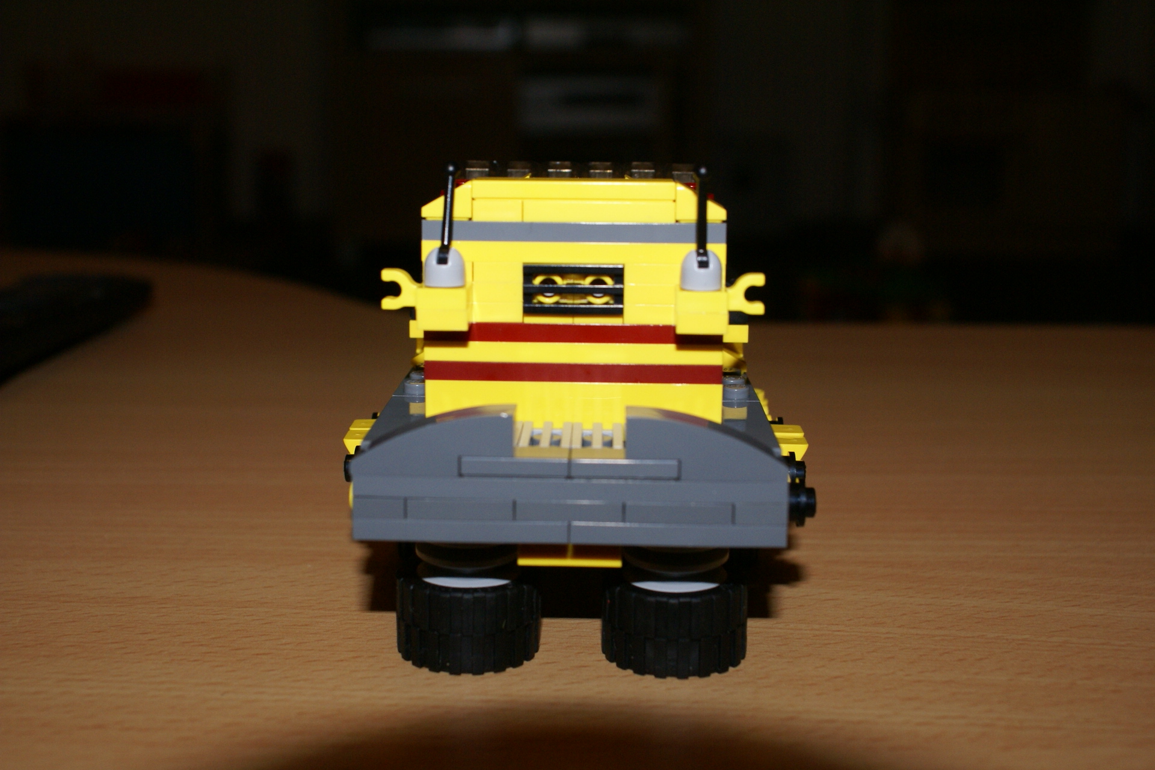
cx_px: 578
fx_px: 1347
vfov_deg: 31.9
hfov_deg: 46.4
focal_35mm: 42
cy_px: 385
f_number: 6.3
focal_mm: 28
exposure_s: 1/60
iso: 400
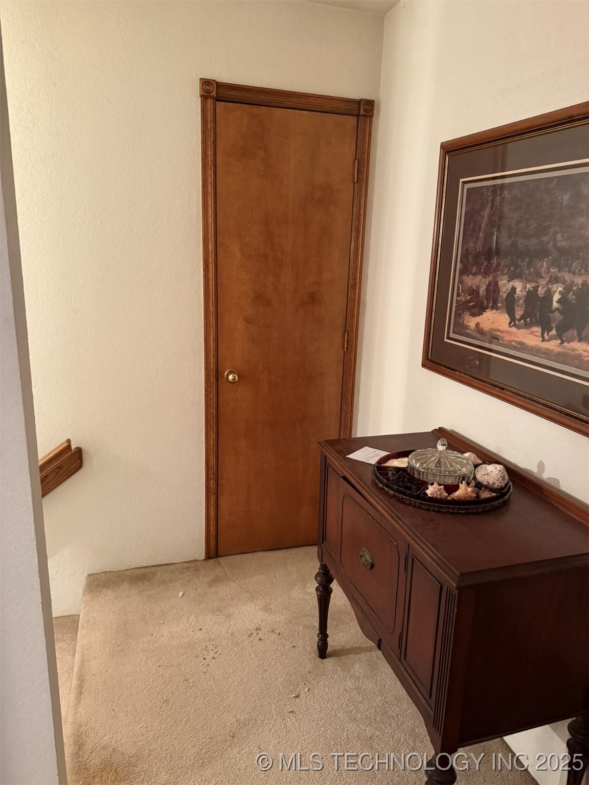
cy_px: 392
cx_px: 294
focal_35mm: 24
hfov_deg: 56.8
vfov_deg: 71.6
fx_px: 544
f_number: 1.78
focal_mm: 6.76
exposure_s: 1/40
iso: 1000
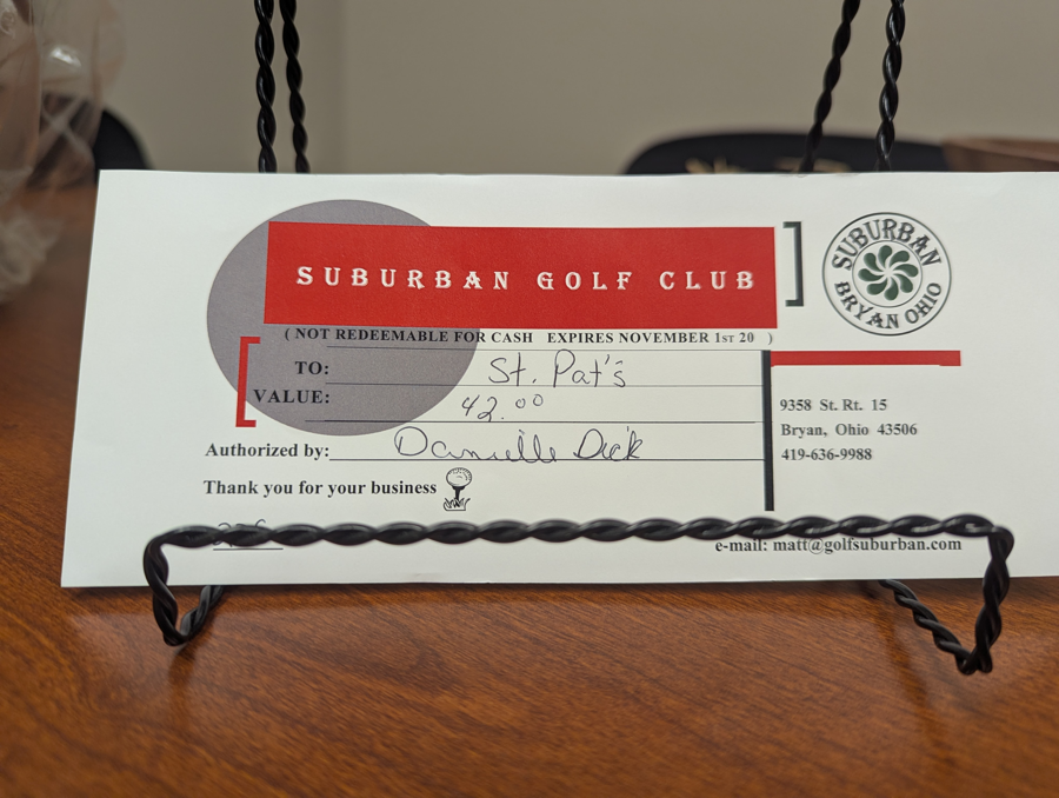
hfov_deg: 71.5
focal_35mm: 24
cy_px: 399
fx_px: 735
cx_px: 530
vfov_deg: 57.0
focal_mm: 6.81
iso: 101
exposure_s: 1/60
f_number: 1.85
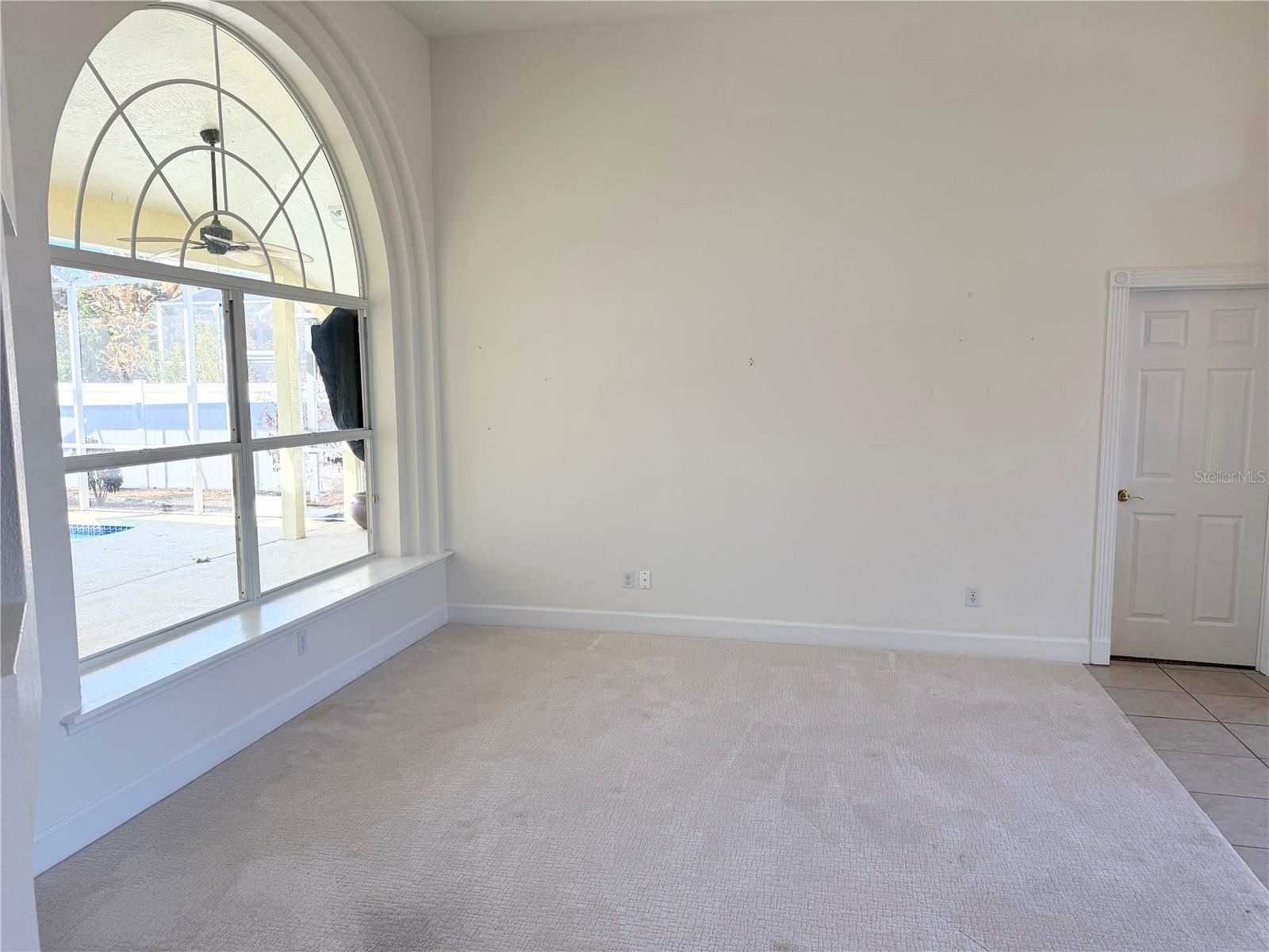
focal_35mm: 24
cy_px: 476
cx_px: 634
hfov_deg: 71.6
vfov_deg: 56.8
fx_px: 880
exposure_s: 1/504
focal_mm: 6.76
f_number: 1.78
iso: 100
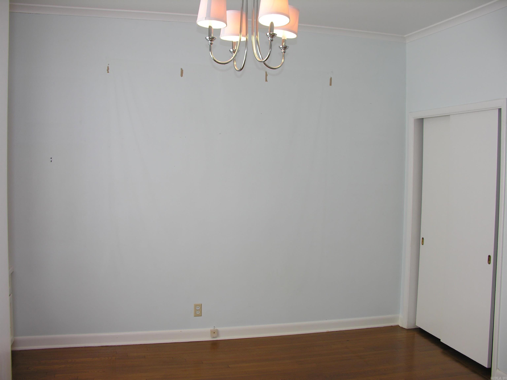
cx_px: 254
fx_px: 513
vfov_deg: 40.7
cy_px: 190
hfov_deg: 52.6
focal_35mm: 35
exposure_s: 1/30
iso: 50
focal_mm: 8.9
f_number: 2.8
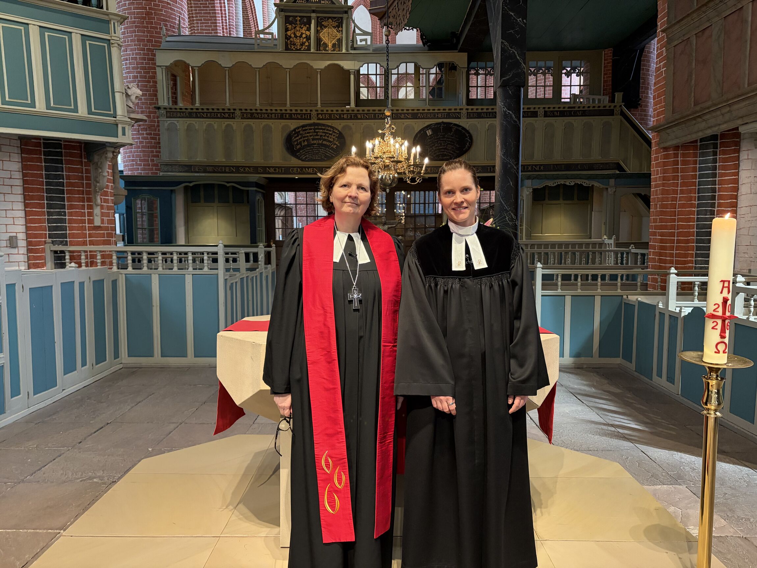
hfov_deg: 67.3
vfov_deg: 53.1
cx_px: 378
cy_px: 284
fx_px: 569
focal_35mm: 26
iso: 320
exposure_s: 1/50
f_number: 1.6
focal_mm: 5.96
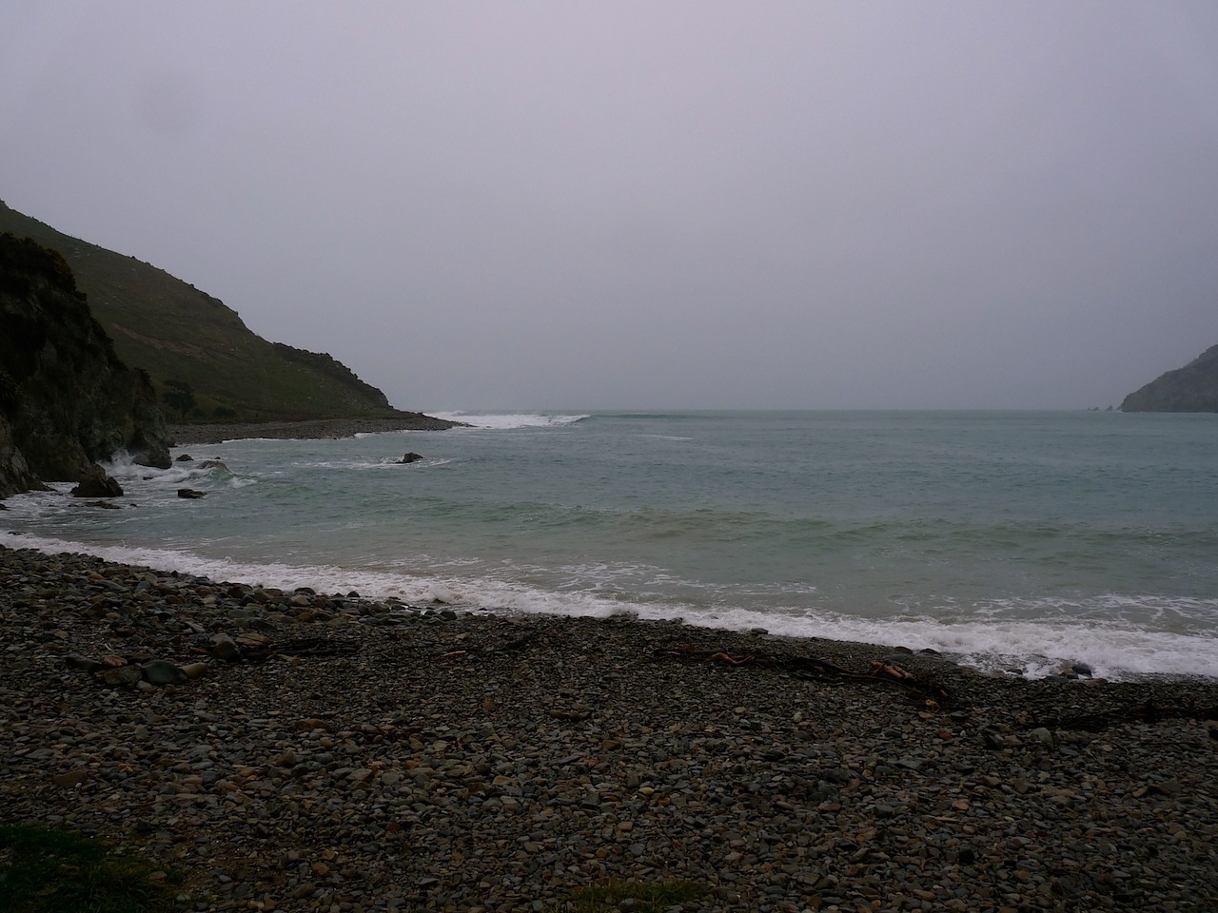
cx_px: 609
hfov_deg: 65.3
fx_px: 950
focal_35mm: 27
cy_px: 456
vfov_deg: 51.4
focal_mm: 4.8
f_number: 3.2
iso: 100
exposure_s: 1/100
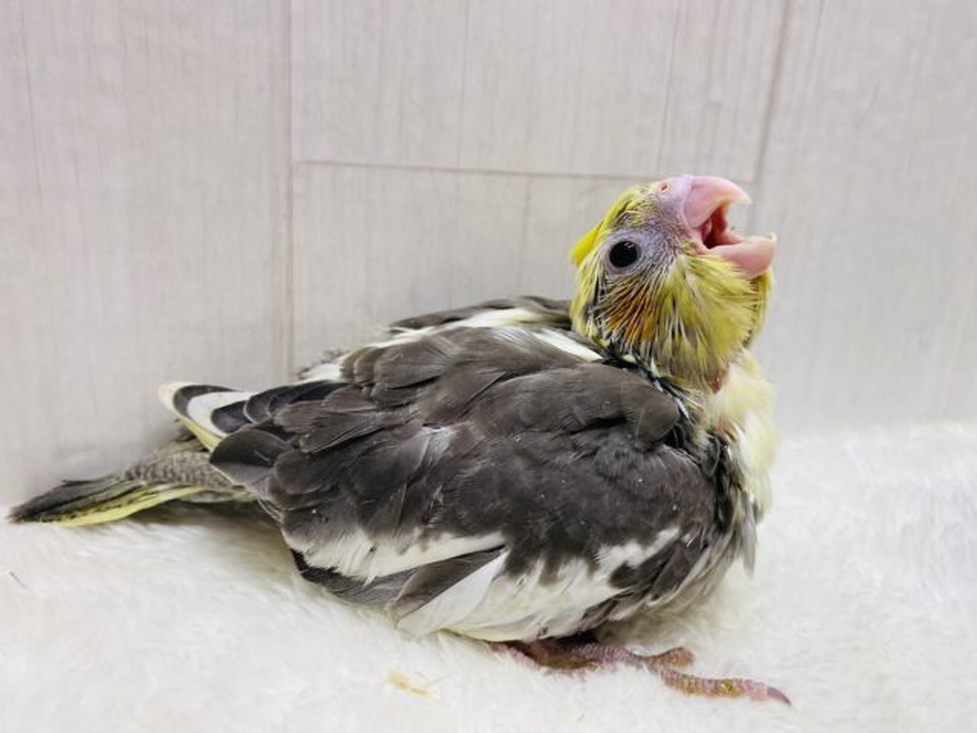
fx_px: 706
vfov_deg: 54.9
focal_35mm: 25
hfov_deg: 69.4
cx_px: 488
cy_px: 366
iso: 100
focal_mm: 4.25
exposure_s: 1/100
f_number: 1.8
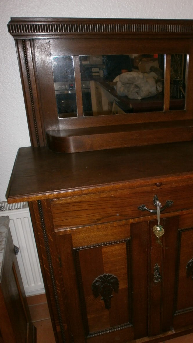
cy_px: 184
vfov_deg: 60.9
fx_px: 291
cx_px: 135
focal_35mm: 32
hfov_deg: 36.2
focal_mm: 4.8
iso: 125
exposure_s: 1/30
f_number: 2.9
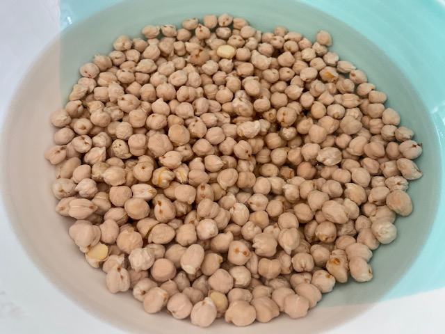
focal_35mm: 26
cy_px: 167
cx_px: 222
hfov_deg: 67.3
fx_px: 334
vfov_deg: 53.1
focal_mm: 4.25
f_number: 1.8
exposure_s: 1/33
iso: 400
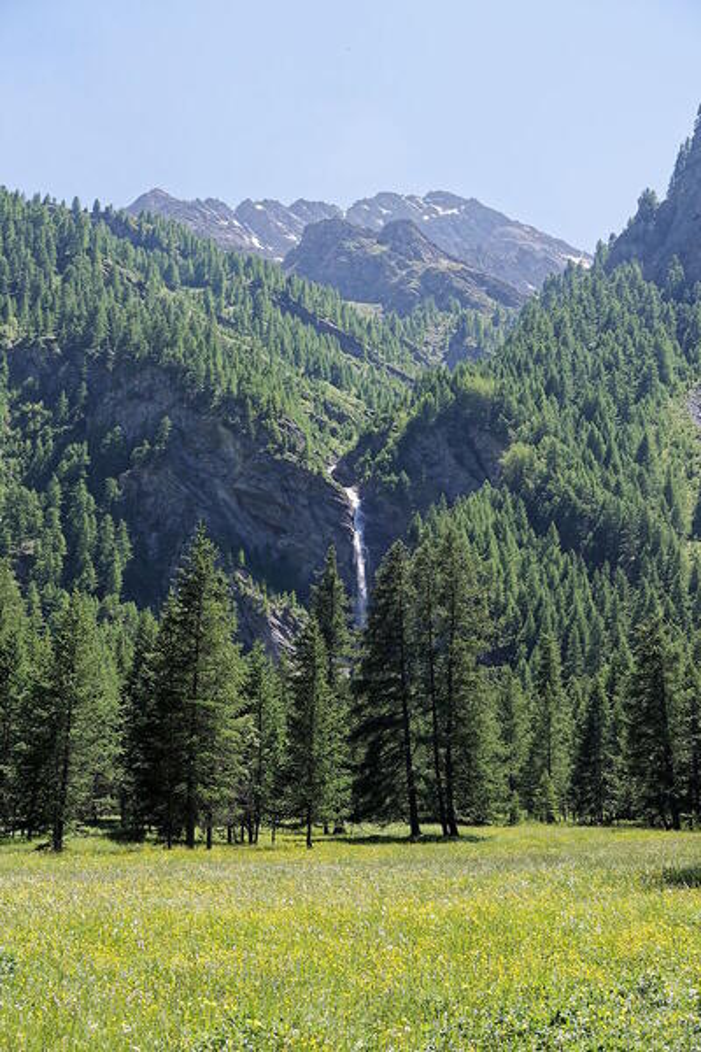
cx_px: 350
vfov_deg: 38.9
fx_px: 1490
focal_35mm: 51
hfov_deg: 26.5
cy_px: 526
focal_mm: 34
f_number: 7.1
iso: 160
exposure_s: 1/200
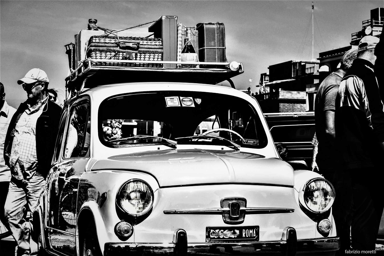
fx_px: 880
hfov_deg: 24.6
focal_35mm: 82
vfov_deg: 16.6
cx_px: 192
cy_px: 128
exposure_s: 1/250
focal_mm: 55
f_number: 8
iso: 100
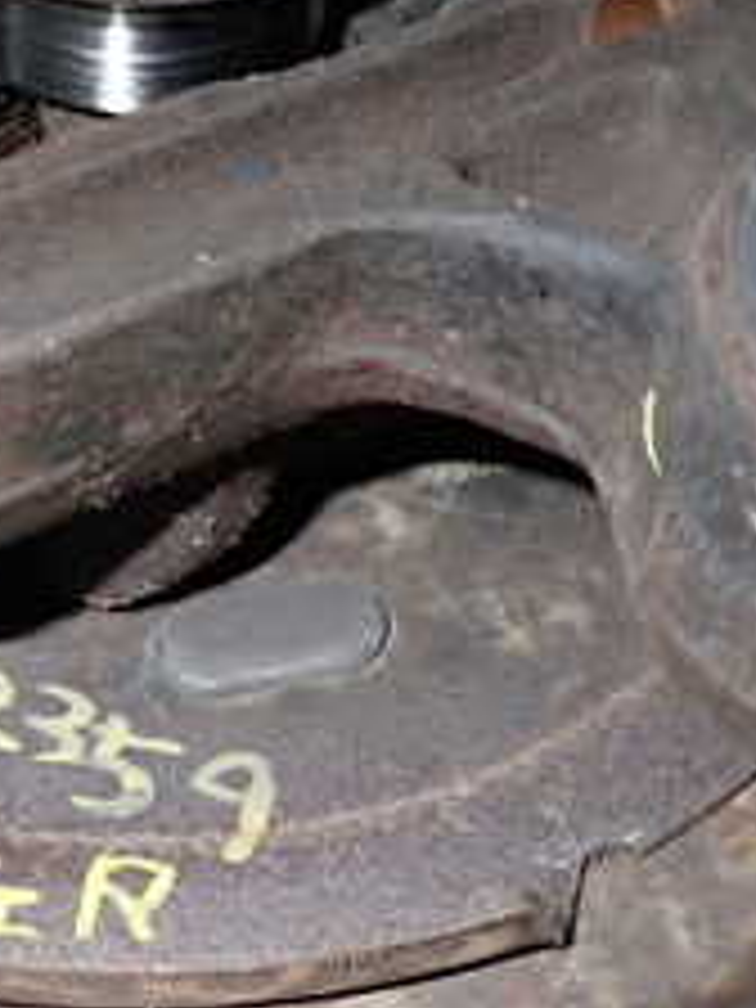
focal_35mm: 67
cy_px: 590
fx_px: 1951
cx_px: 126
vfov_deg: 28.9
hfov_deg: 21.6
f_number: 5.6
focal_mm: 4.5
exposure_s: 1/30
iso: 320
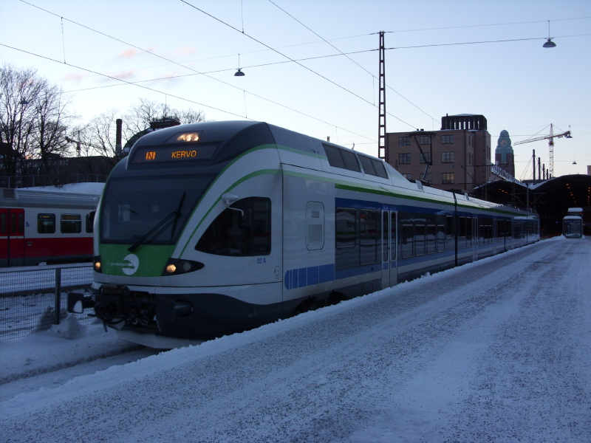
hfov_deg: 49.0
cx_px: 296
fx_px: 649
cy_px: 222
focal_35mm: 38
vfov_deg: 37.7
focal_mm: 6.3
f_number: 2.8
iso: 50
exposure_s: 1/218
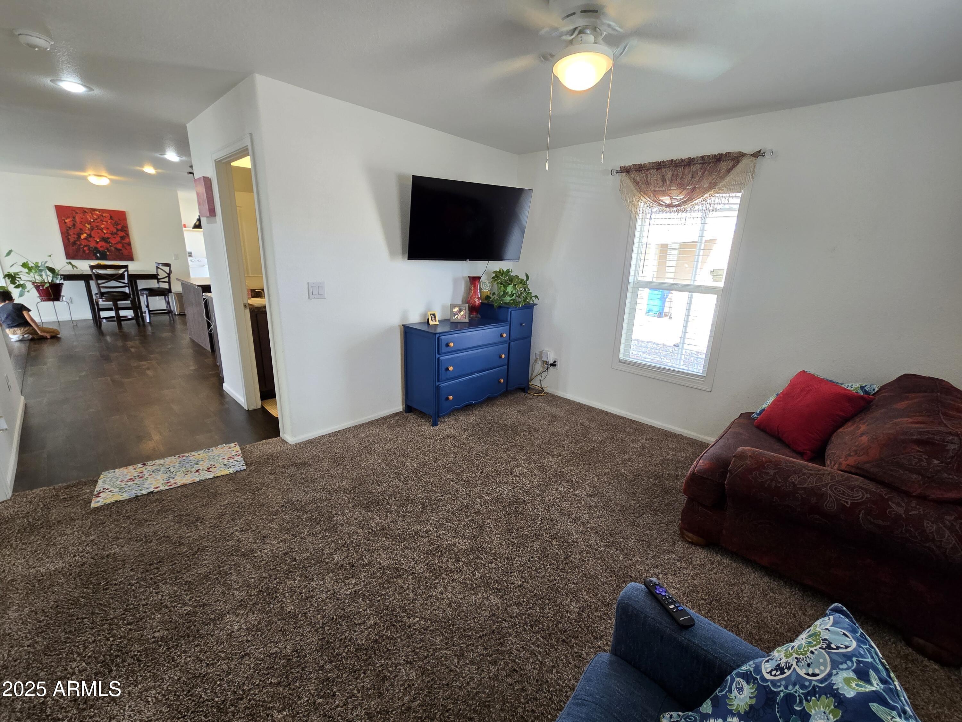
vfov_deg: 89.9
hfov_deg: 106.2
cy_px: 361
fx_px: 361
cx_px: 481
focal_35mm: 13
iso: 125
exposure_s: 1/60
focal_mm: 2.2
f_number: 2.2
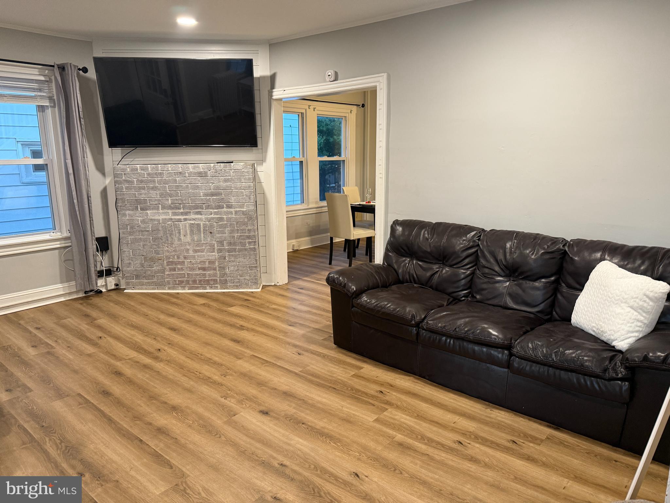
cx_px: 335
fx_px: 465
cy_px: 252
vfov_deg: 56.8
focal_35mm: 24
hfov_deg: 71.6
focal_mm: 6.76
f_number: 1.78
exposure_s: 1/60
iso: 250
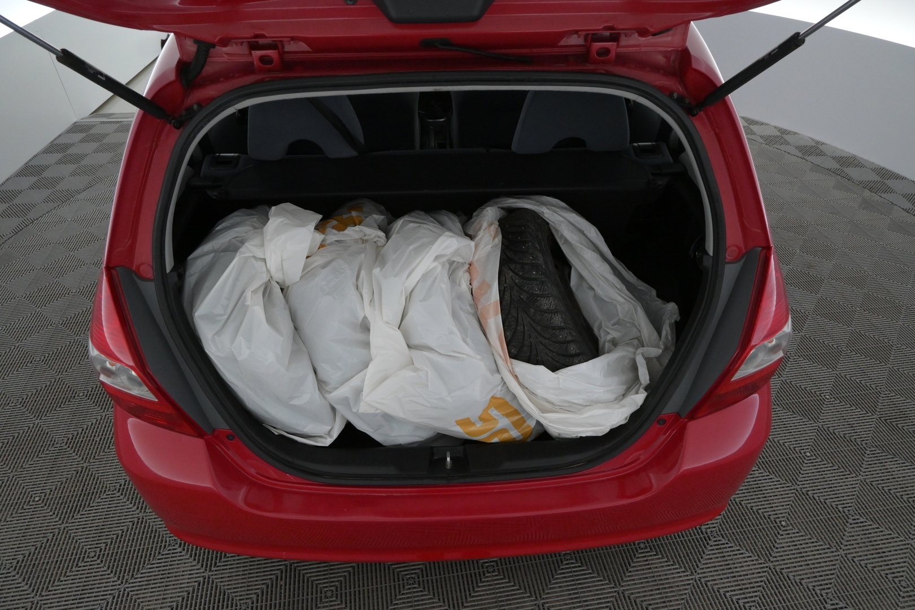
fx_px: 610
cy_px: 305
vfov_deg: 53.1
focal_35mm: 24
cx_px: 458
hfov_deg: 73.7
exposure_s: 1/125
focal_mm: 16
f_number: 5.6
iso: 2500
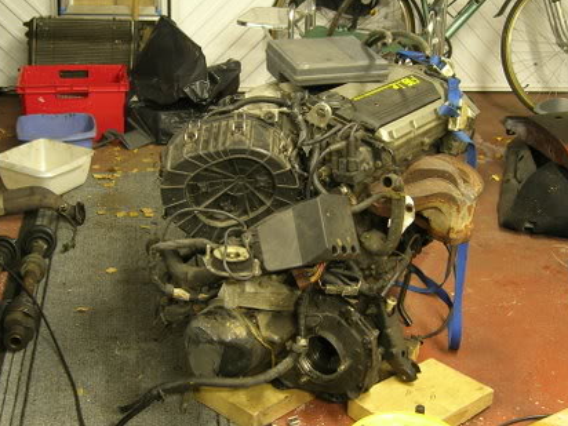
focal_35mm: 59
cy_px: 205
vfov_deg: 24.8
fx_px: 968
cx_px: 316
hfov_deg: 32.7
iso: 82
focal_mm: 7.8
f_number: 2.8
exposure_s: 1/3.7
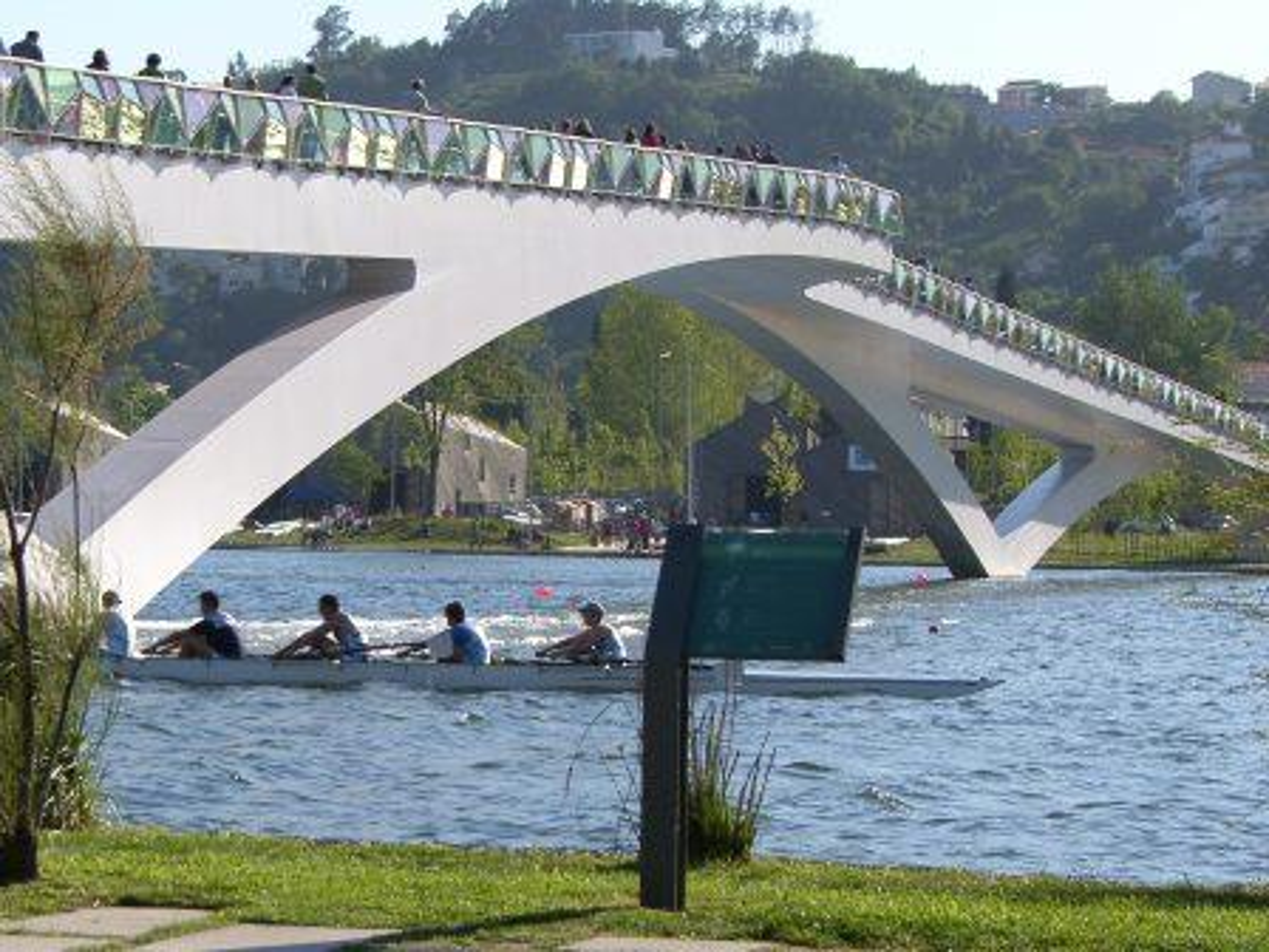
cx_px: 634
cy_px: 476
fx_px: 3666
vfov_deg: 14.8
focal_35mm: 100
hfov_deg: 19.6
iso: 50
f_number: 5
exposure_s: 1/500
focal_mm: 25.7
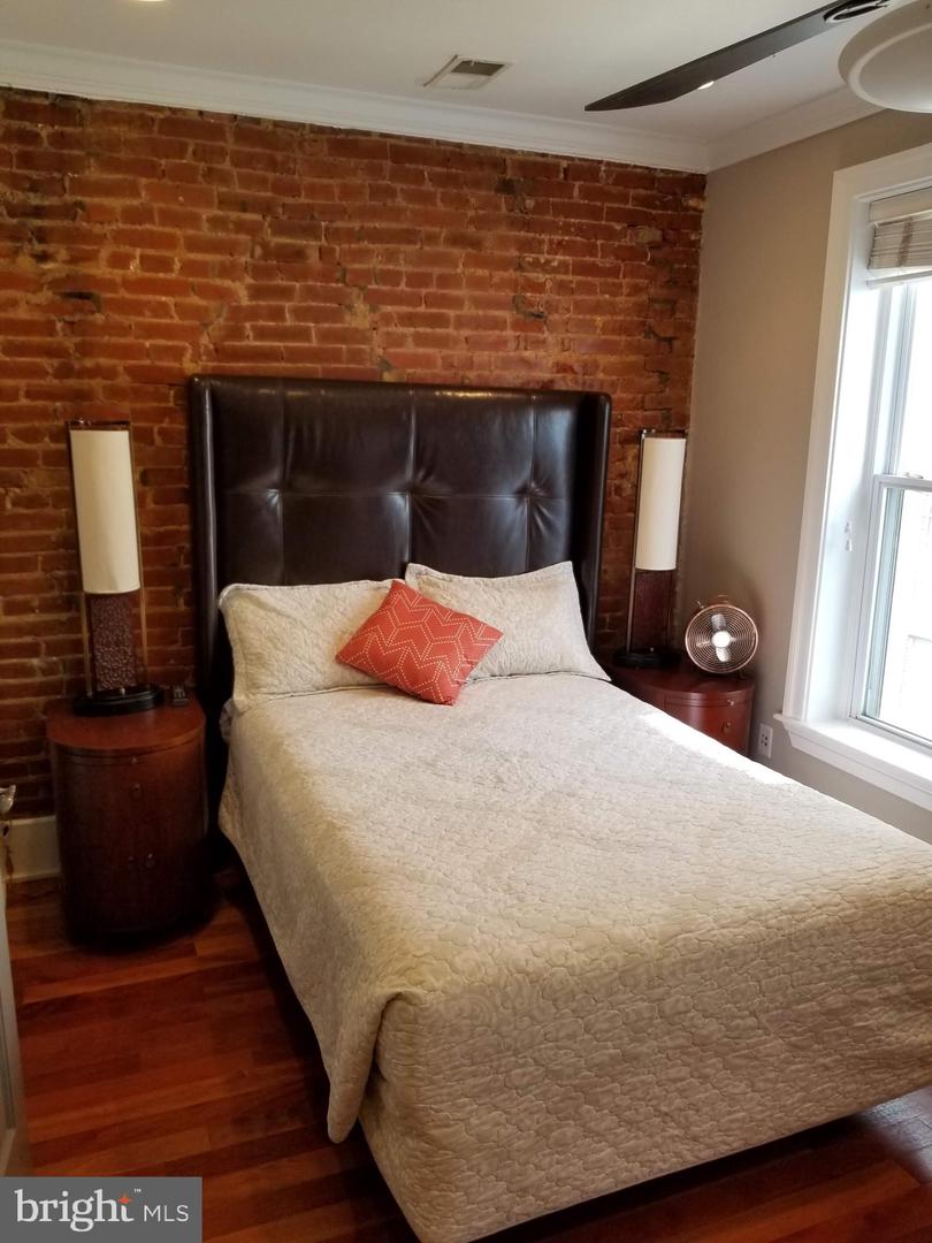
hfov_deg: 53.1
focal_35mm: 26
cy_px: 622
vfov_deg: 67.3
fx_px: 933
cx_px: 466
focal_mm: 4.3
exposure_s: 1/60
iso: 64
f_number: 1.7
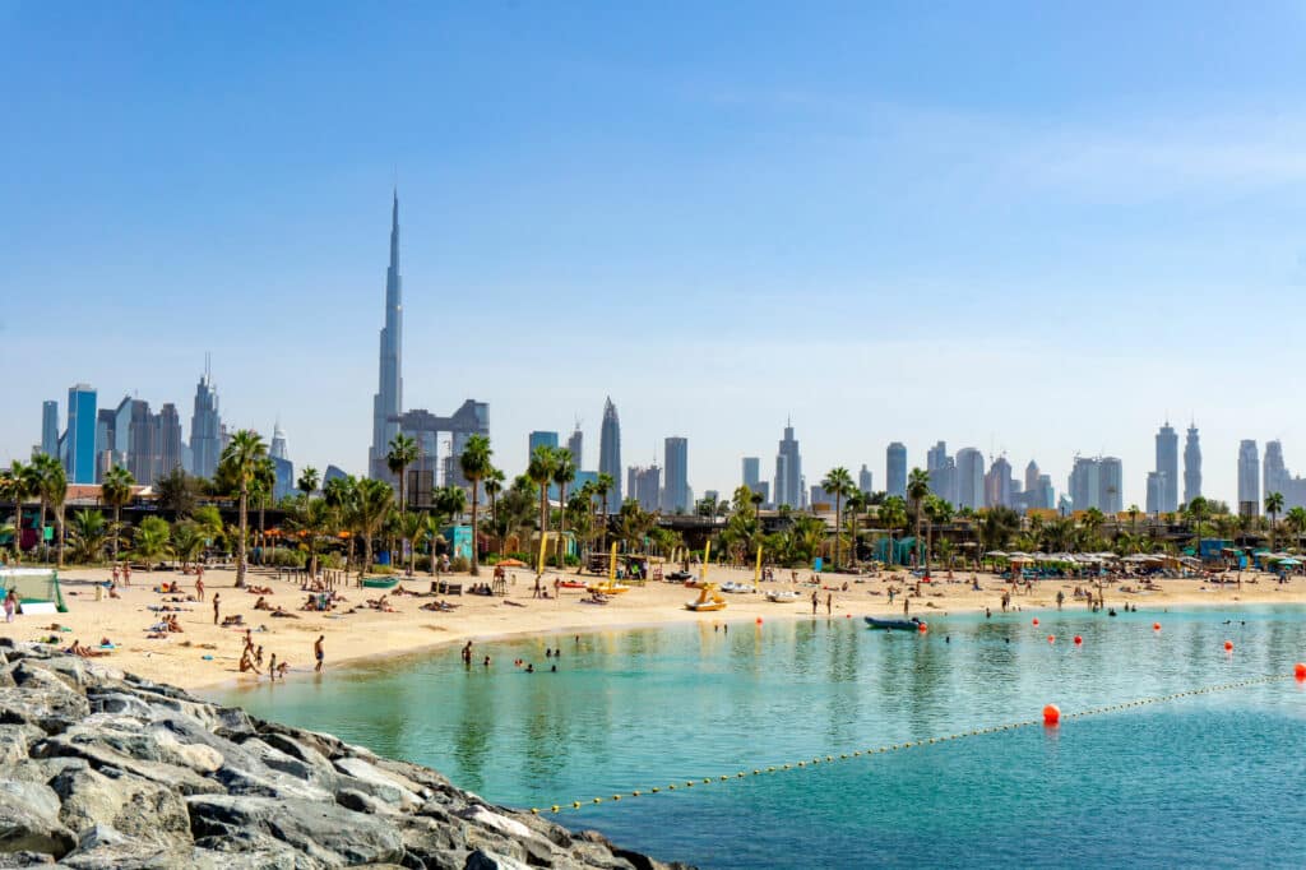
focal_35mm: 48
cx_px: 653
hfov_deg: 41.1
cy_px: 435
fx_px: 1741
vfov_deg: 28.1
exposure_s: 1/200
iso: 100
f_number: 14
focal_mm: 32
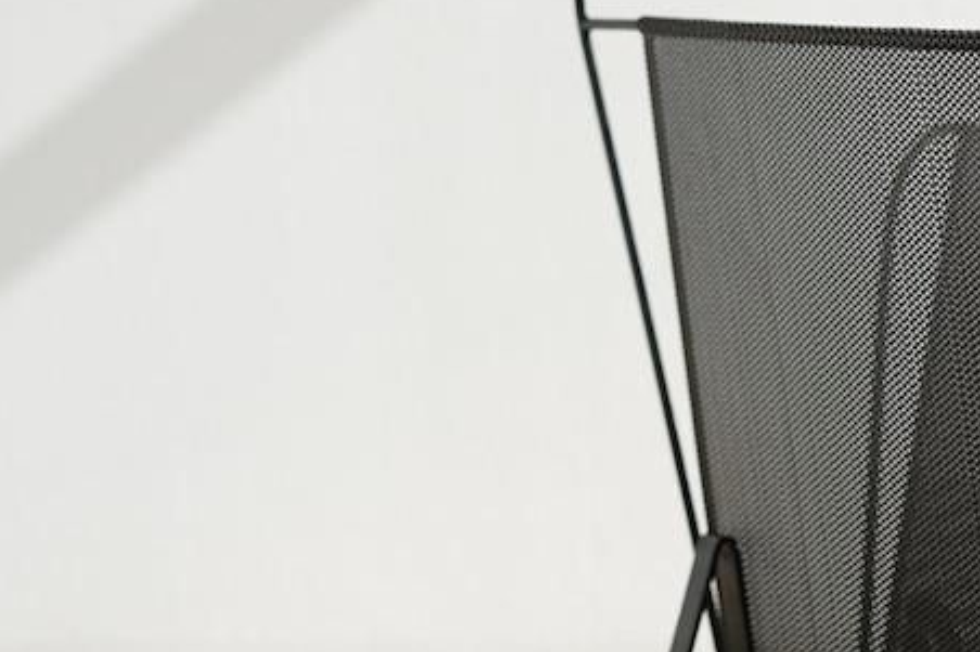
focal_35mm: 146
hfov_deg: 13.9
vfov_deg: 9.4
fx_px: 3973
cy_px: 331
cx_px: 967
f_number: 3.5
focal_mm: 55
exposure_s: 1/40
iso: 100
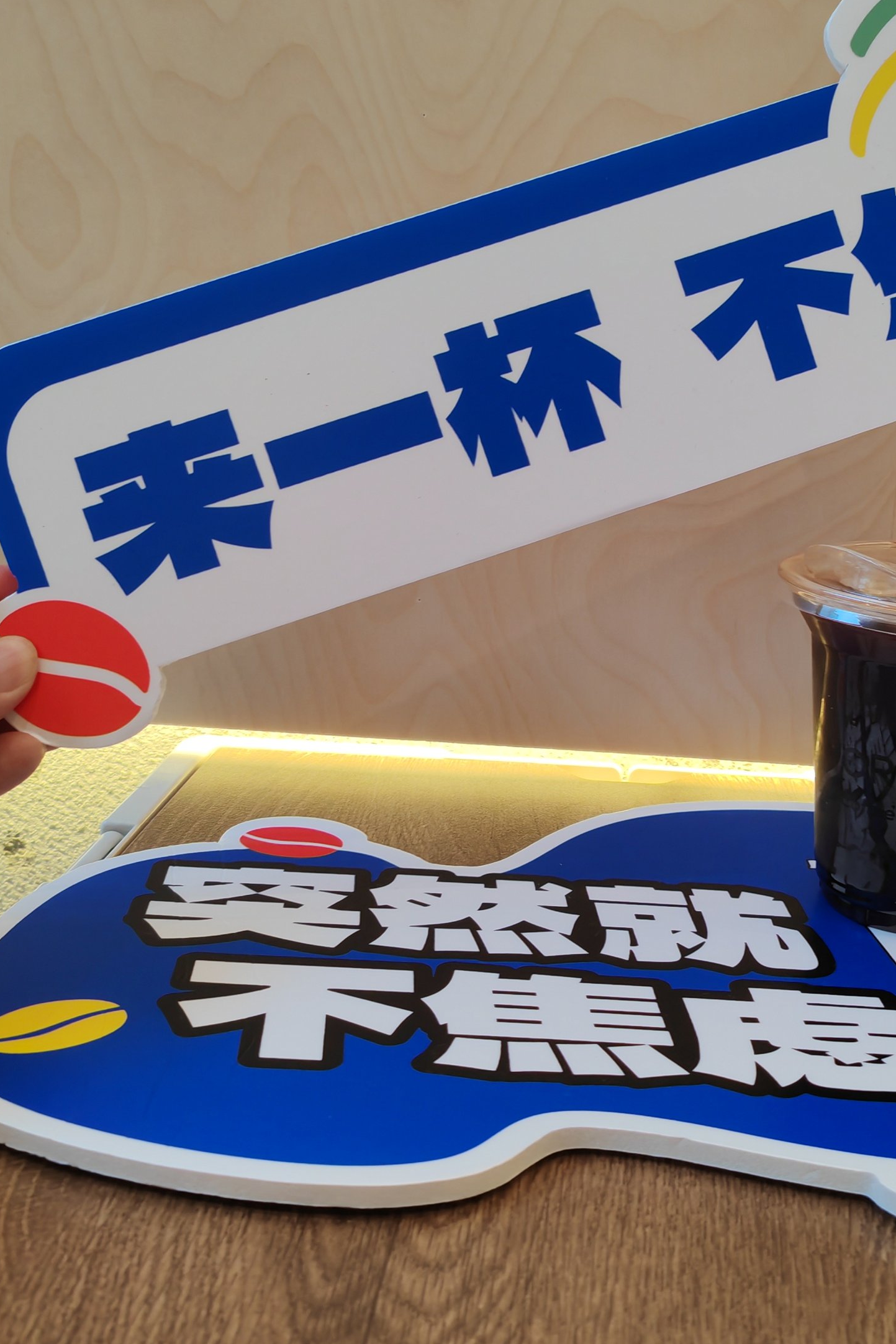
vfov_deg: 46.3
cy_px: 608
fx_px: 1568
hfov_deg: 31.5
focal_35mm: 42
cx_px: 629
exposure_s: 1/100
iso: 320
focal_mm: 6.12
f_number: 1.9
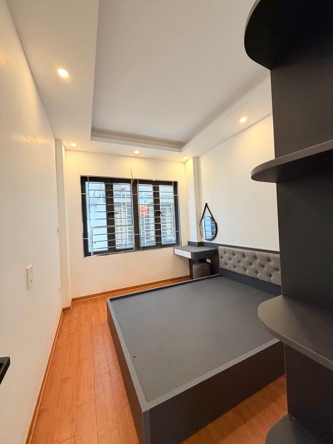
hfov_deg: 85.7
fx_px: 180
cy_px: 222
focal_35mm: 14
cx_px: 166
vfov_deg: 102.1
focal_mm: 2.22
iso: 250
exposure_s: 1/50
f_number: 2.2
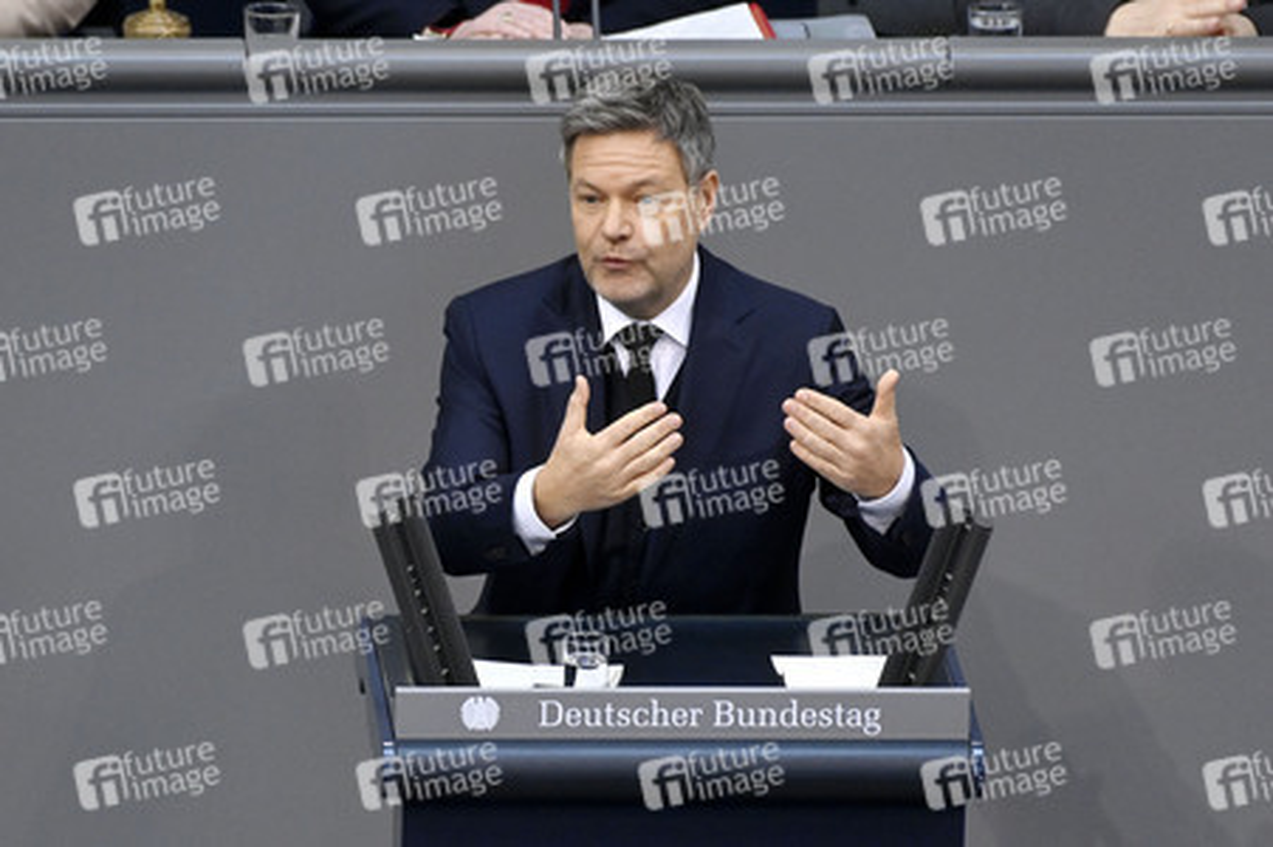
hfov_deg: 4.1
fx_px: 17667
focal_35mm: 500
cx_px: 636
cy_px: 424
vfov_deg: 2.7
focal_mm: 500
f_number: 6.3
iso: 8000
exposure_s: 1/400
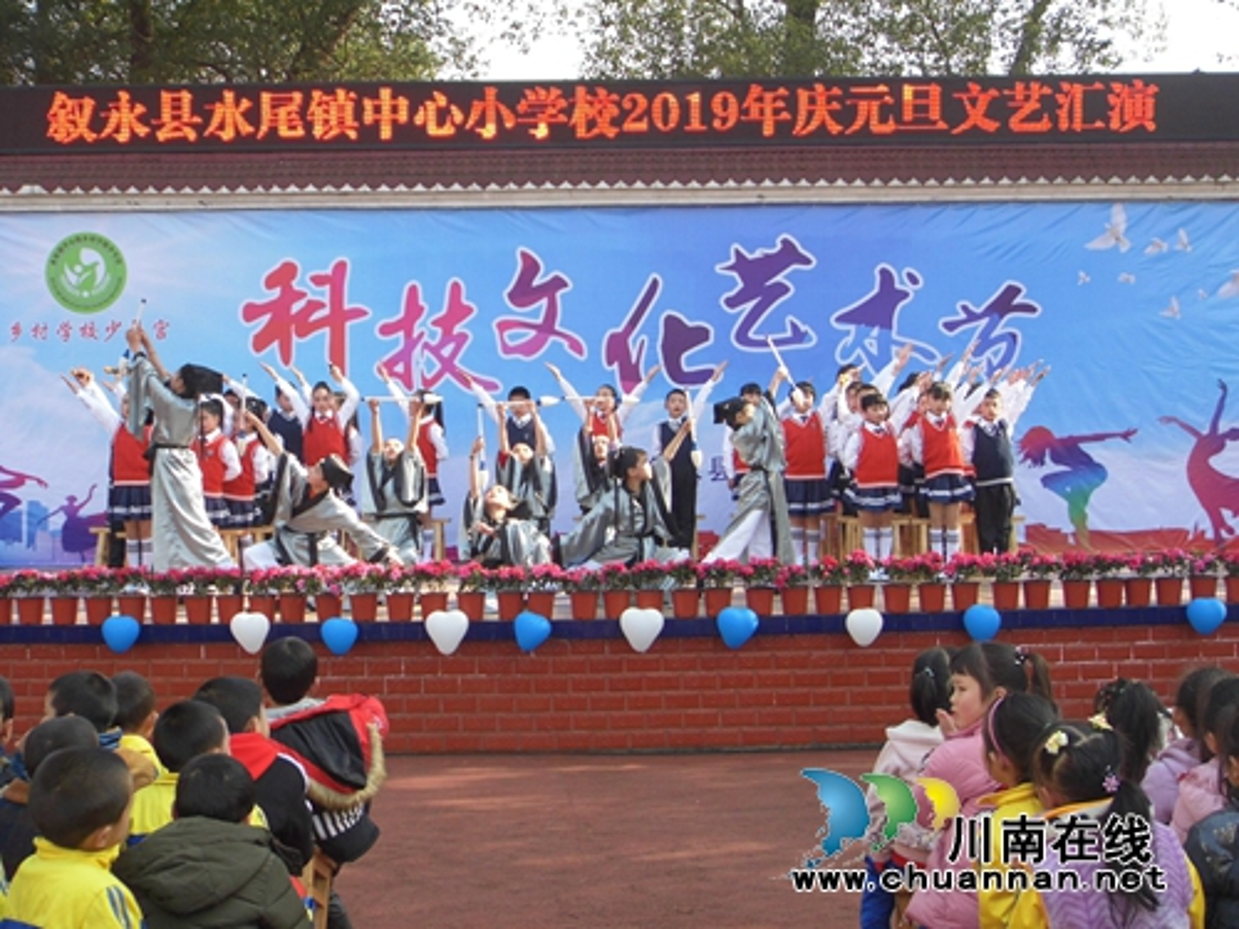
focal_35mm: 55
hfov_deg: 34.9
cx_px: 620
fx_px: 1969
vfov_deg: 26.6
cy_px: 464
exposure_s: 1/250
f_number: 3.5
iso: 100
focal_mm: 9.9
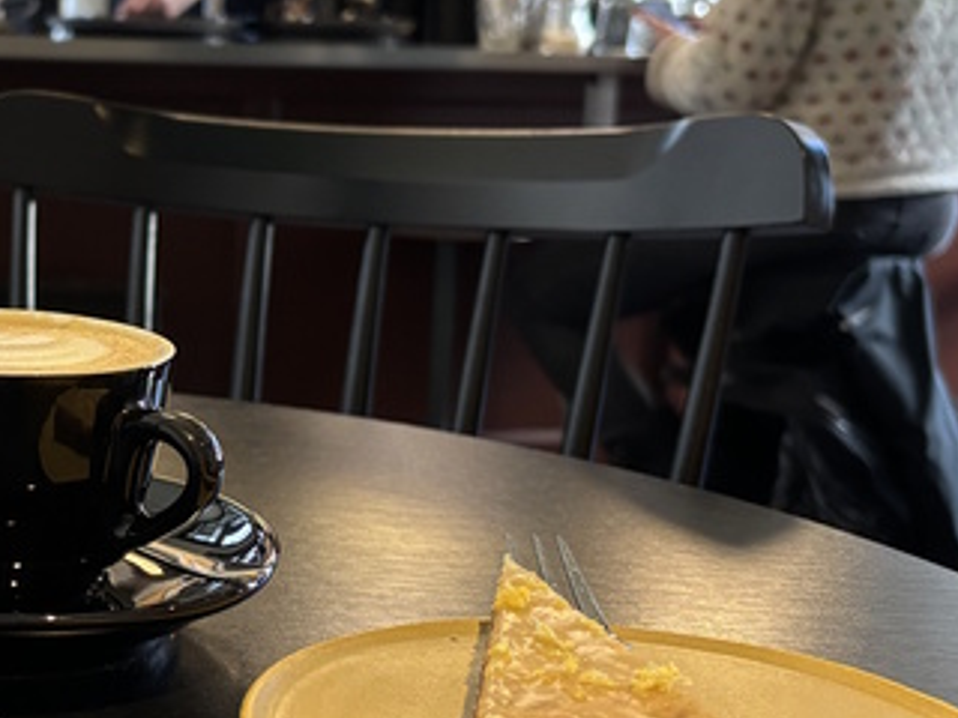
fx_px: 1799
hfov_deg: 28.3
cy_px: 338
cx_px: 33
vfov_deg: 22.6
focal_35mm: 65
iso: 320
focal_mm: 5.96
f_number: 1.6
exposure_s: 1/50
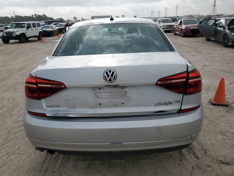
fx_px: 176
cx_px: 117
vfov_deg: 53.1
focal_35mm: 26
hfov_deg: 67.3
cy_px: 88
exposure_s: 1/5000
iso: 50
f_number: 1.5
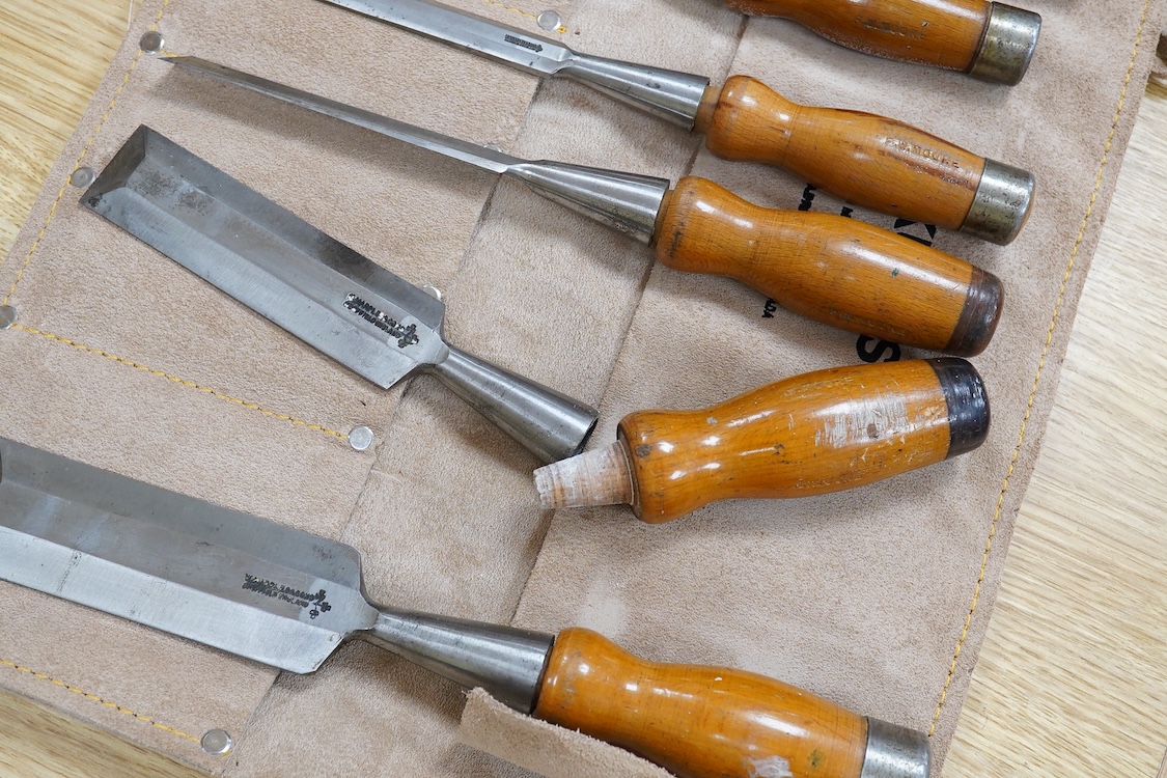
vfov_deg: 29.9
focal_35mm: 45
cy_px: 389
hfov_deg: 43.6
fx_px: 1459
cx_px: 584
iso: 2500
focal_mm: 30
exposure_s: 1/100
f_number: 10
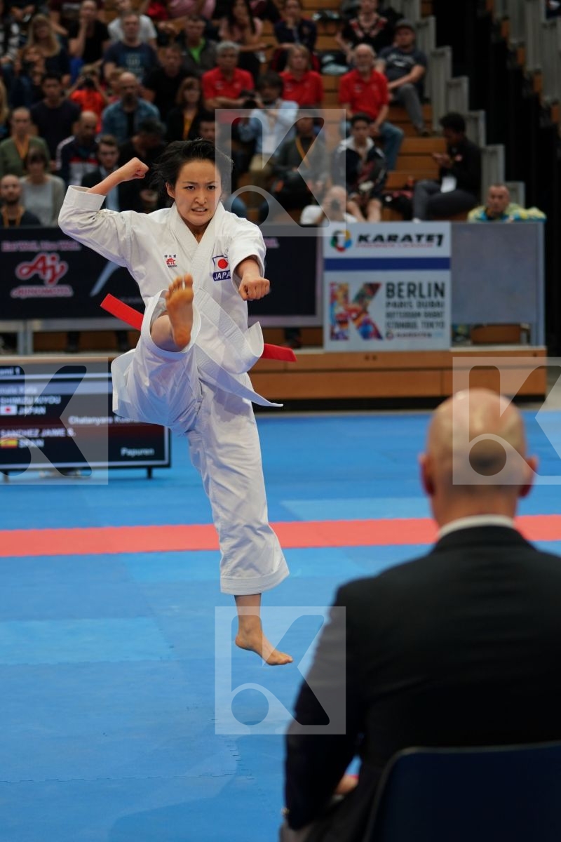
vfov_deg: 18.9
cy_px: 421
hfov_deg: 12.7
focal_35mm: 108
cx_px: 280
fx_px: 2524
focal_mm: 72
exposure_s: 1/500
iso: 640
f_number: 2.8
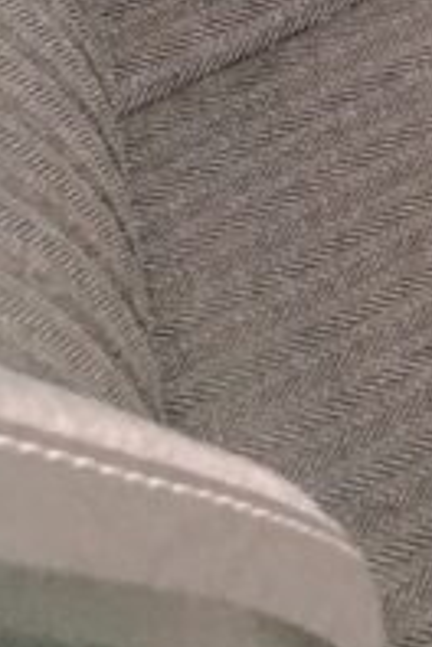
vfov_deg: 12.1
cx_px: 1142
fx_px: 2322
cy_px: -984
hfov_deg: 9.2
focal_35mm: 129
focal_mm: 5.25
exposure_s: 1/50
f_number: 1.75
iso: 4150
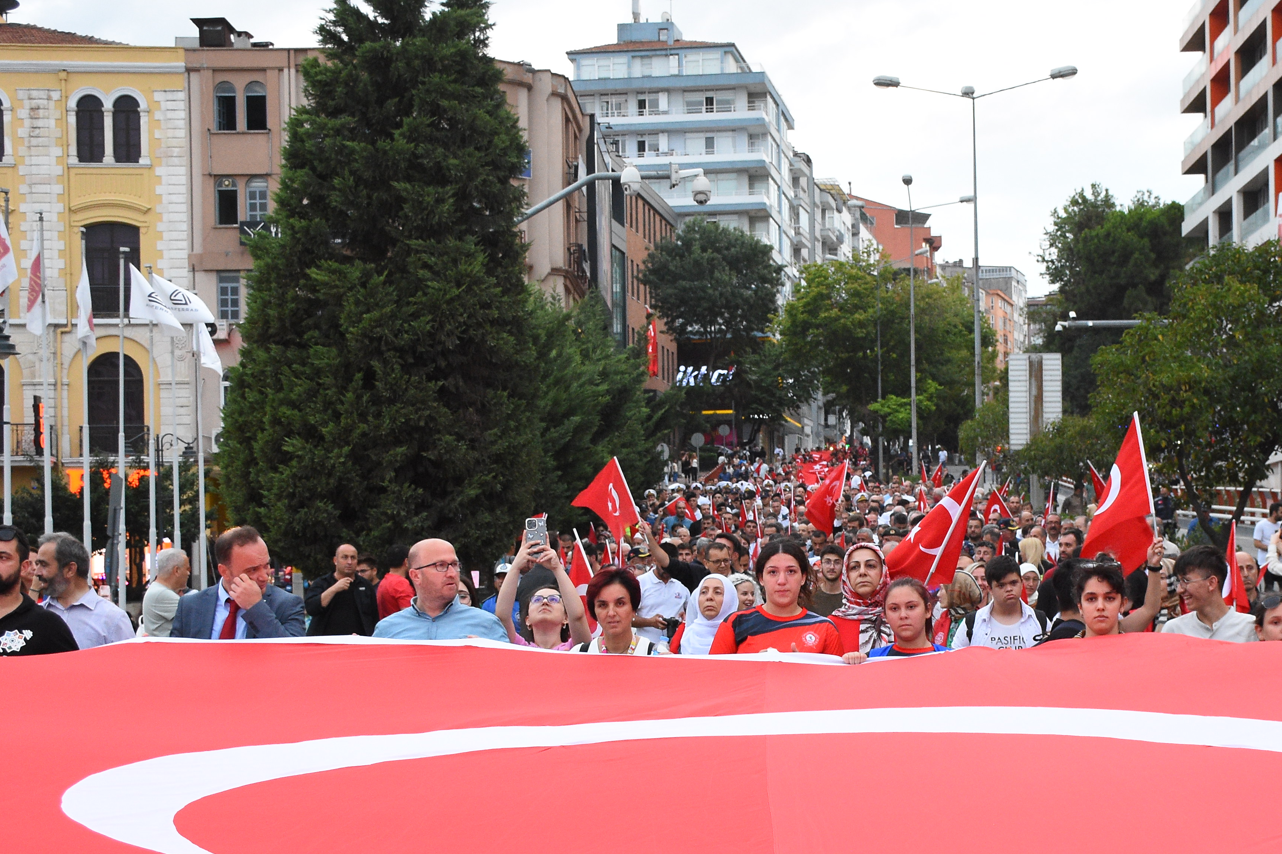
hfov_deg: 29.5
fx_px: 2421
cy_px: 568
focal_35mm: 68
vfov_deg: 20.0
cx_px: 840
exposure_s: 1/160
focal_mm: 26
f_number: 6.3
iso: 1250
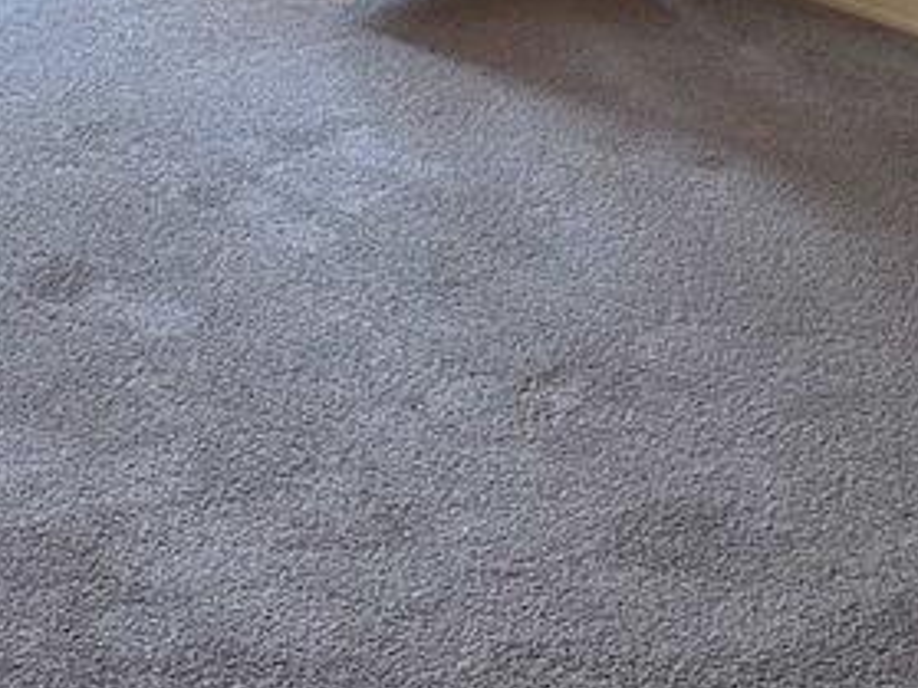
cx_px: 92
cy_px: -504
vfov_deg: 14.9
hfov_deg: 21.8
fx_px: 2333
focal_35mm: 88
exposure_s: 1/166
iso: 100
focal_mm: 6.86
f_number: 1.78
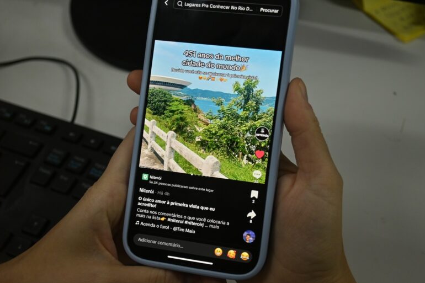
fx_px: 643
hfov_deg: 36.5
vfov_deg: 24.8
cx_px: 208
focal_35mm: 55
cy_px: 146
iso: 640
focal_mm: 35
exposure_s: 1/100
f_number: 5.6
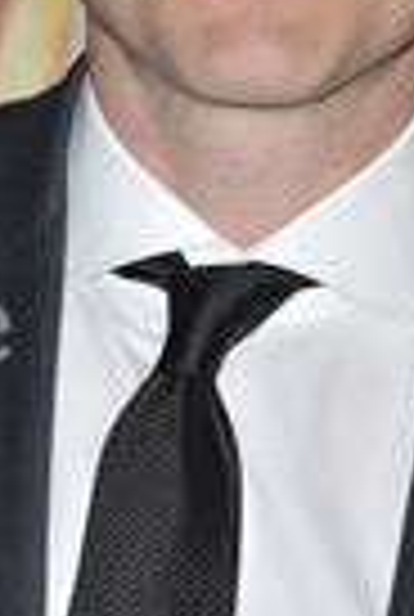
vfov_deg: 5.6
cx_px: 272
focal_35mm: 364
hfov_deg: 3.8
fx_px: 6247
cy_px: 112
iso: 320
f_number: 6.3
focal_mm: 125
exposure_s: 1/250
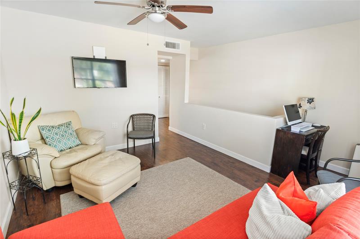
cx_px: 180
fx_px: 170
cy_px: 120
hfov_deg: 93.3
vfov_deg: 70.3
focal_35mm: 17
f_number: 9
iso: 320
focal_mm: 17
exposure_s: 1/1.25
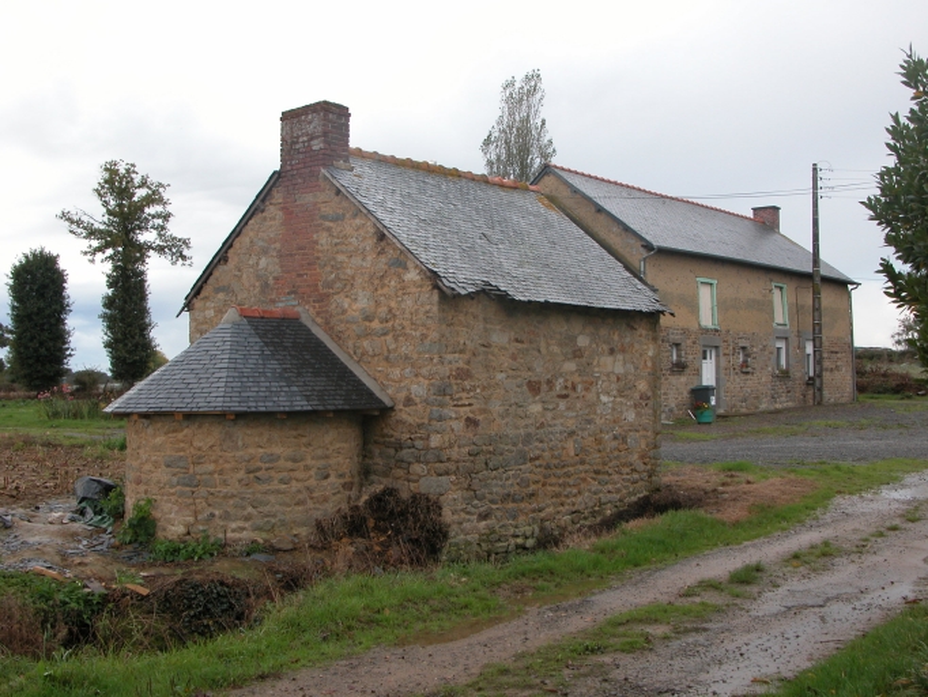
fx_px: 1126
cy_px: 348
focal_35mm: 42
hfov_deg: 44.8
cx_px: 464
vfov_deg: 34.4
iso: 100
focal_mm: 10.7
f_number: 5.2
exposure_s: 1/191
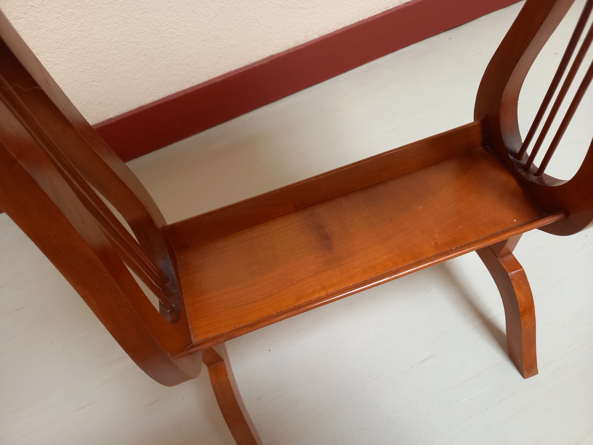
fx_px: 428
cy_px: 222
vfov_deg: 54.9
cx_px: 296
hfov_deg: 69.4
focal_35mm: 25
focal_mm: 4.65
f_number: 1.8
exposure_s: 1/50
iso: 250
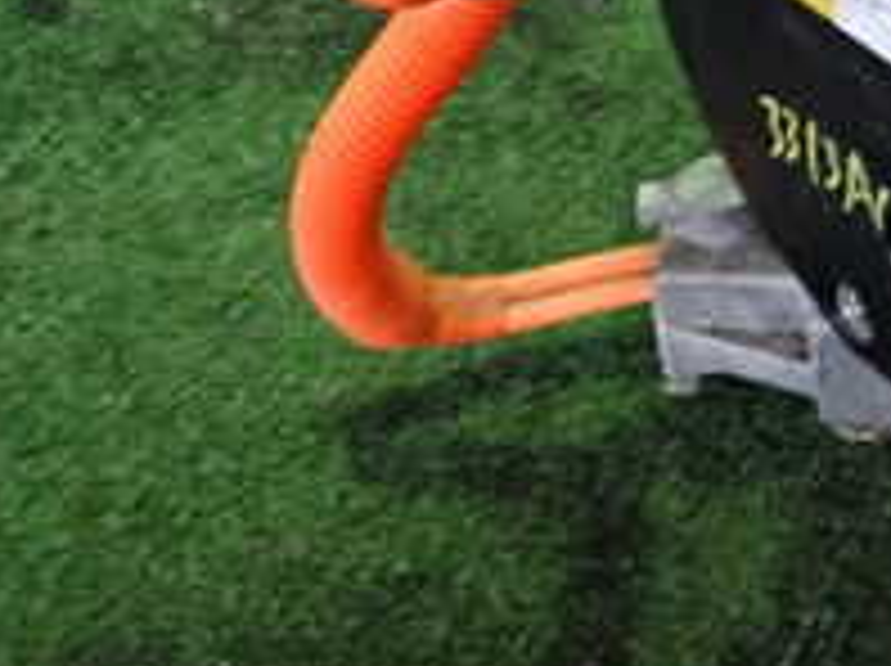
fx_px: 2339
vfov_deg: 15.6
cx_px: 1233
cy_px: -126
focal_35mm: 91
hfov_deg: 19.5
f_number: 2.3
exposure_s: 1/30
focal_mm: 5.4
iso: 400
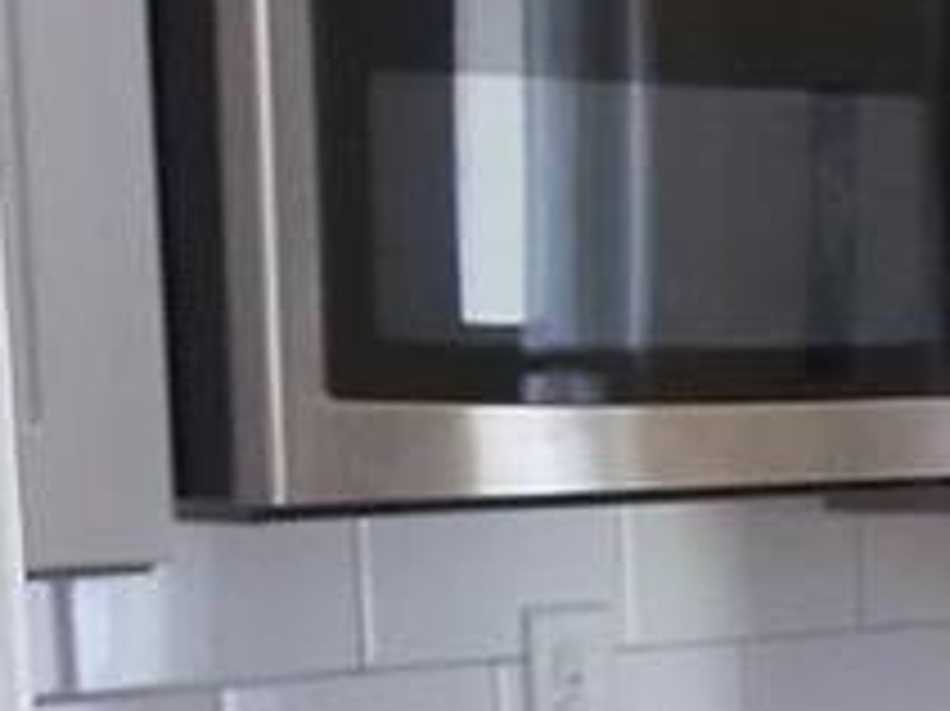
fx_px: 4389
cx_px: 2247
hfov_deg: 10.6
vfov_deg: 9.1
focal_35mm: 160
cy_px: 886
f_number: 3.4
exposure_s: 1/20
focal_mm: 5.9
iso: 200
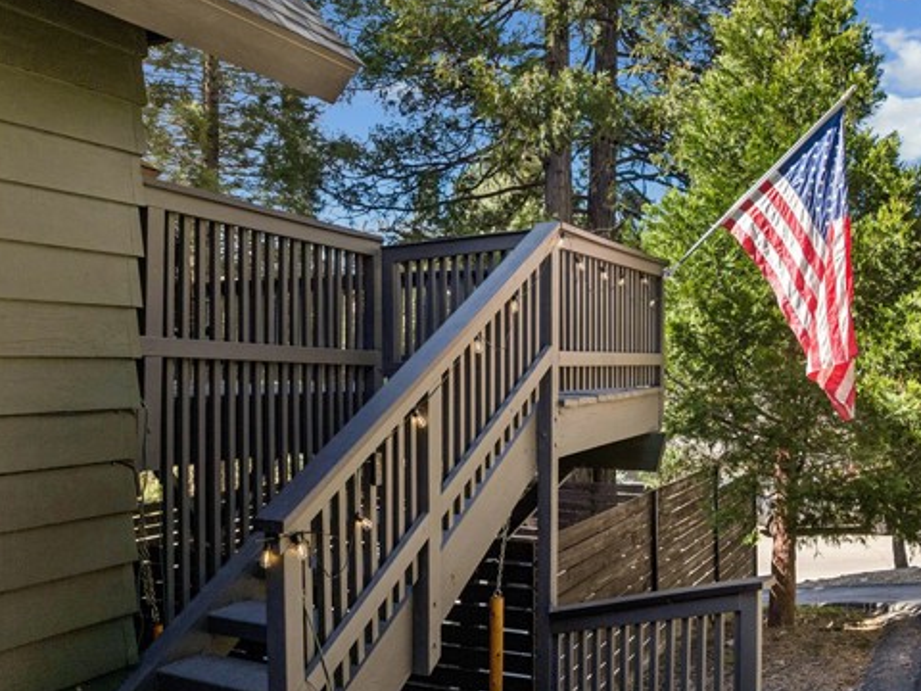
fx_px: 851
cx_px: 597
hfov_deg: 55.9
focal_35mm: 32
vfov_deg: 44.1
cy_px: 371
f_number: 2.8
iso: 100
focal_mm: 12.3
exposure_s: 1/30
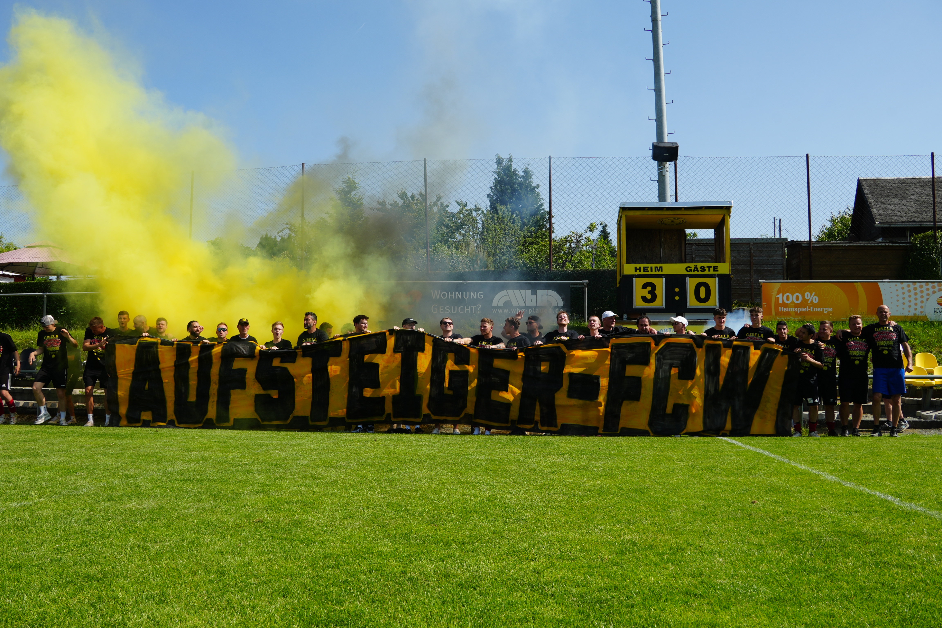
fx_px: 785
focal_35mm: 30
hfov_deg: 61.9
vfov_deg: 43.6
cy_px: 314
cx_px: 471
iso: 100
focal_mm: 20
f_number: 10
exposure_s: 1/160
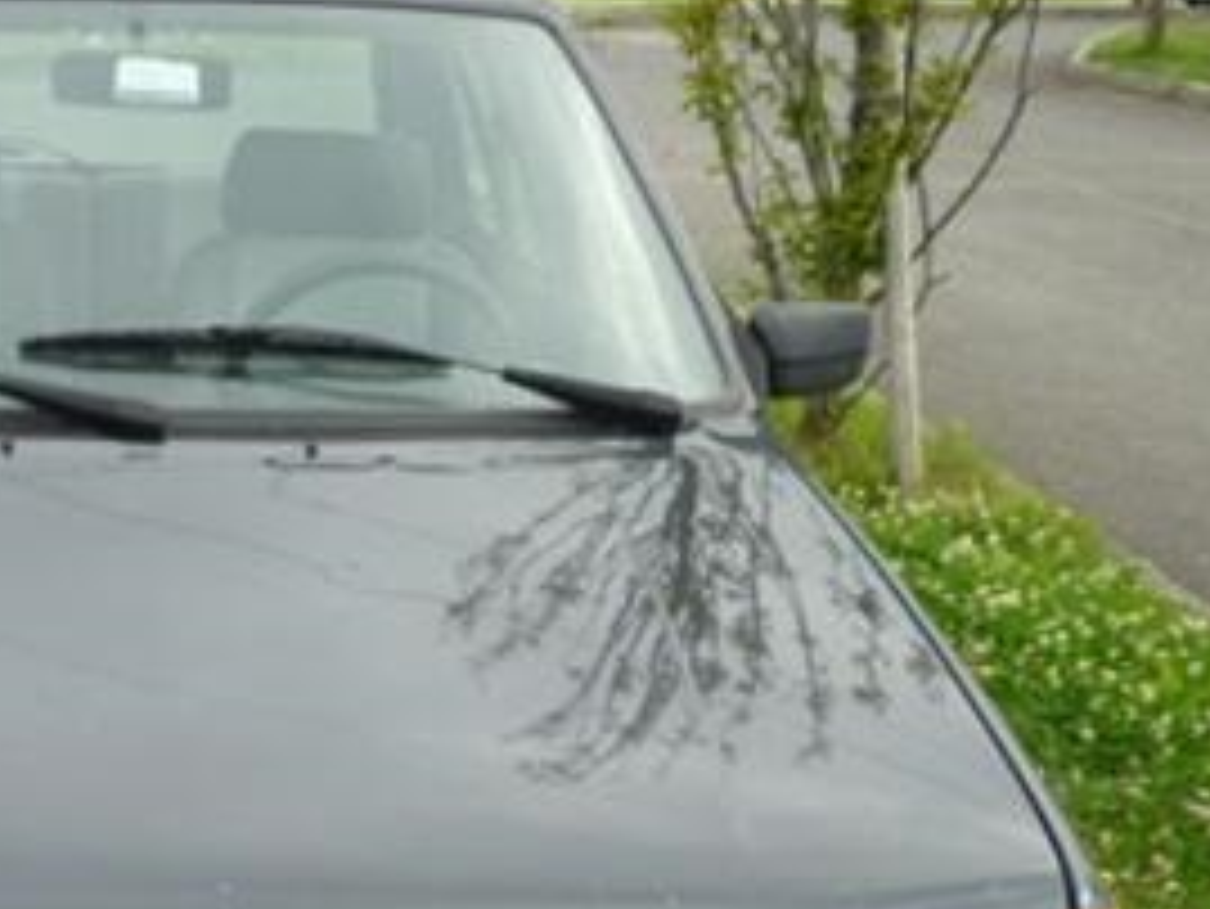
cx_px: 108
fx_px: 2413
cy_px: 806
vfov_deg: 20.9
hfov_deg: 27.1
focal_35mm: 69
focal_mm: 5.2
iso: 80
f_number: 3.3
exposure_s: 1/200
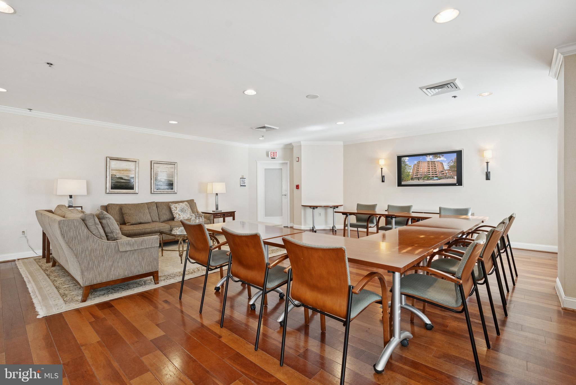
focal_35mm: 16
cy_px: 192
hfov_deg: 96.7
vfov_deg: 73.8
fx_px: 256
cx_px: 288
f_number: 7.1
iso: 640
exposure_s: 1/25
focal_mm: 16
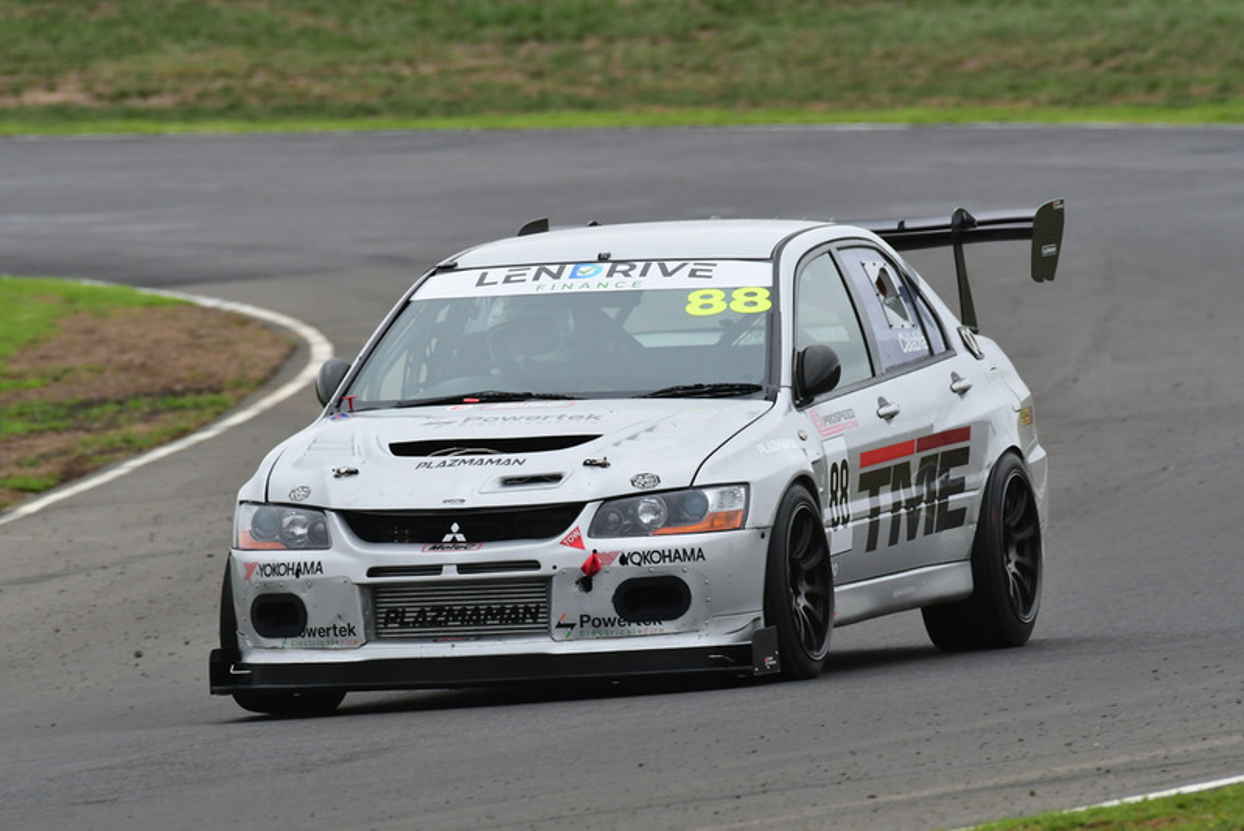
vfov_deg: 1.8
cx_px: 622
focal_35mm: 750
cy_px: 416
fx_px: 25925
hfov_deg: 2.7
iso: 640
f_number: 10
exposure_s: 1/640
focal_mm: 500
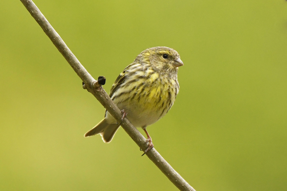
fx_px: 4783
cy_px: 96
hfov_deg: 3.4
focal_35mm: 600
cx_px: 144
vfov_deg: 2.3
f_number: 7.1
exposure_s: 1/1000
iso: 1000
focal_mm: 600
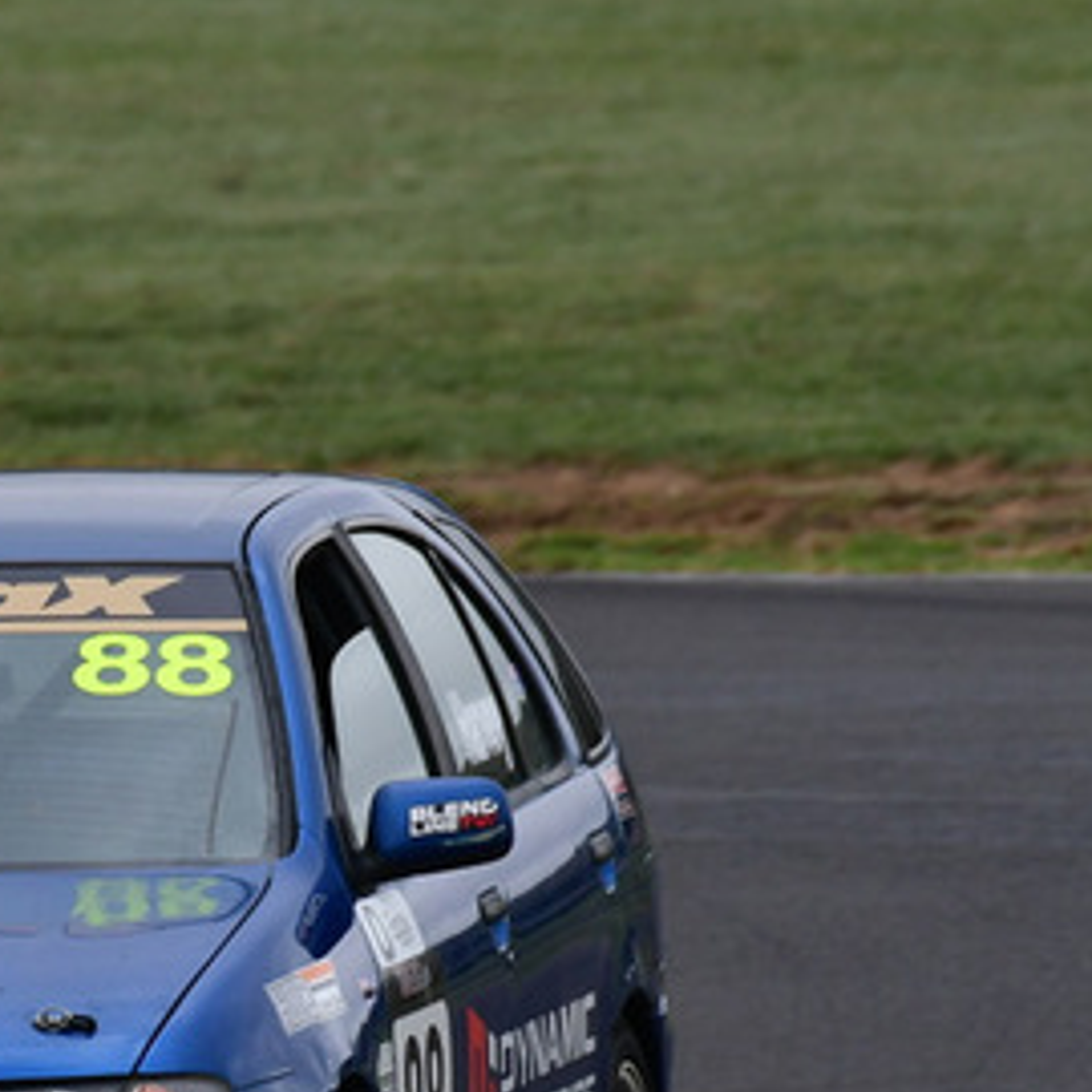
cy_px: 675
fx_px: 67455
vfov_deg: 0.9
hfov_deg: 0.9
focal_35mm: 1890
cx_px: -320
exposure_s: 1/640
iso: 500
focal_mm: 500
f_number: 10
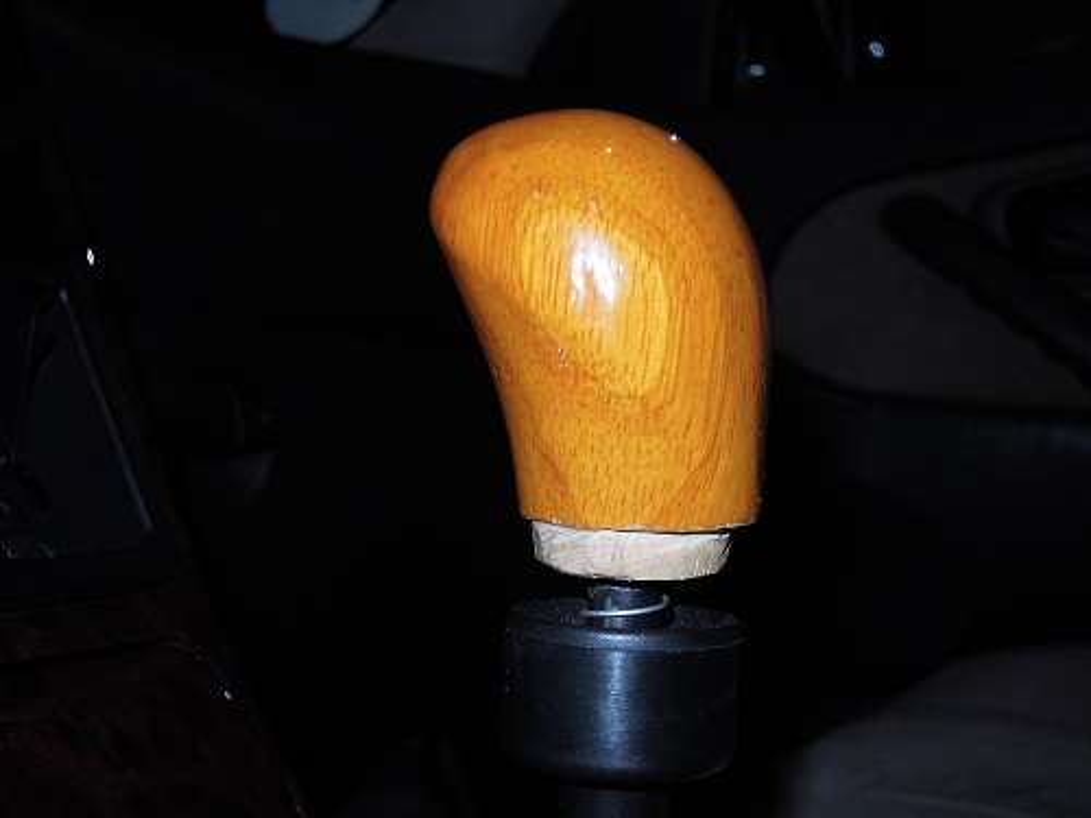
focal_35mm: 50
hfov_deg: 38.2
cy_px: 409
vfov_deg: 29.1
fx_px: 1576
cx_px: 546
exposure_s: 1/50
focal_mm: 9
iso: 160
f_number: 3.3
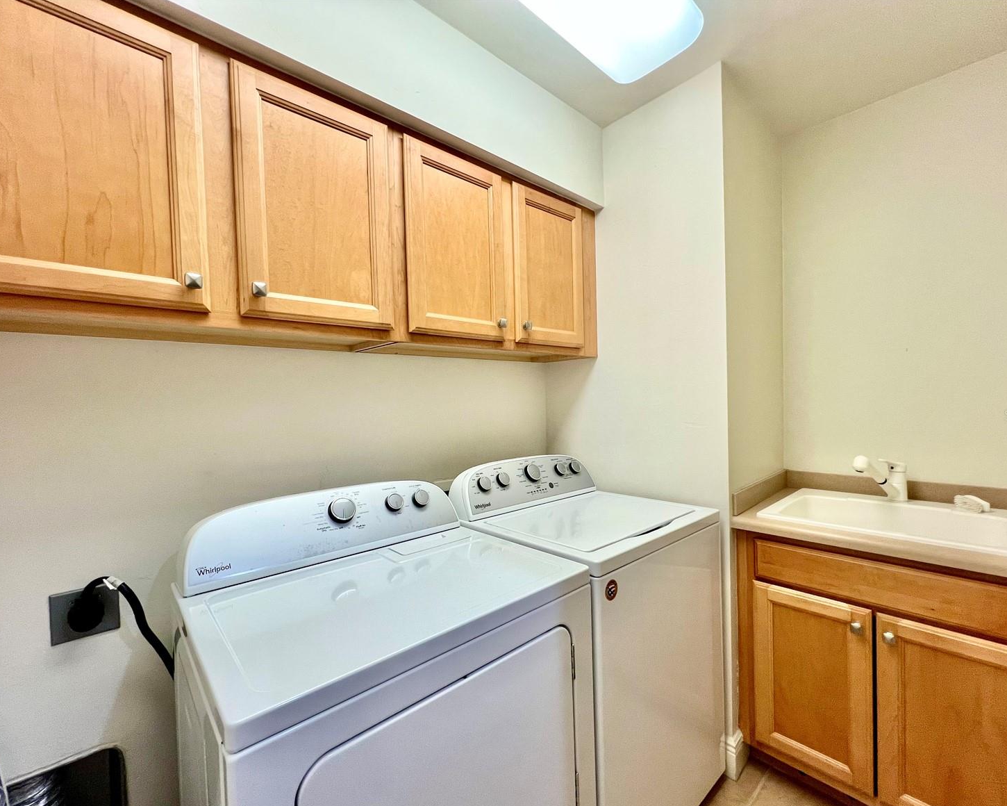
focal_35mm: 14
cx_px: 515
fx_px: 417
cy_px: 415
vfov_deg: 88.0
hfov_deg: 100.7
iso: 160
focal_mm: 1.57
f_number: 1.8
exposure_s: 1/120
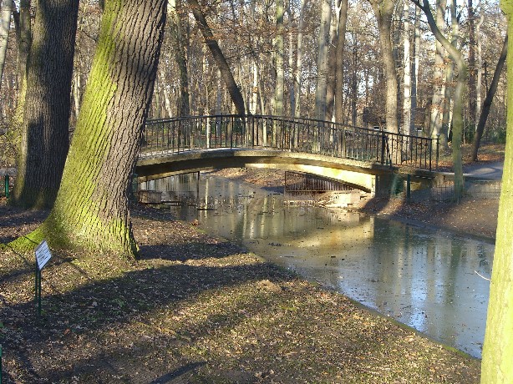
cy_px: 192
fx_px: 1007
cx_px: 256
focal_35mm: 68
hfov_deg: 28.6
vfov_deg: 21.6
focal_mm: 14.2
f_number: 4
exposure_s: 1/80
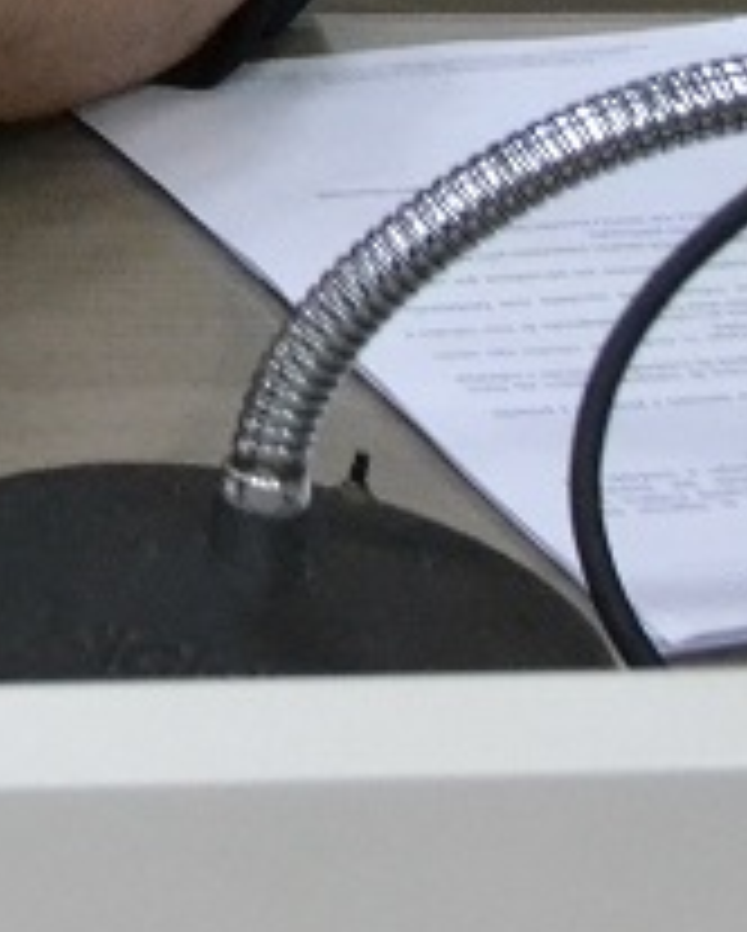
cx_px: -819
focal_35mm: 283
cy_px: -946
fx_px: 7809
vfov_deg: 6.6
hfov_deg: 5.4
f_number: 5
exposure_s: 1/125
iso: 3200
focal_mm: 32
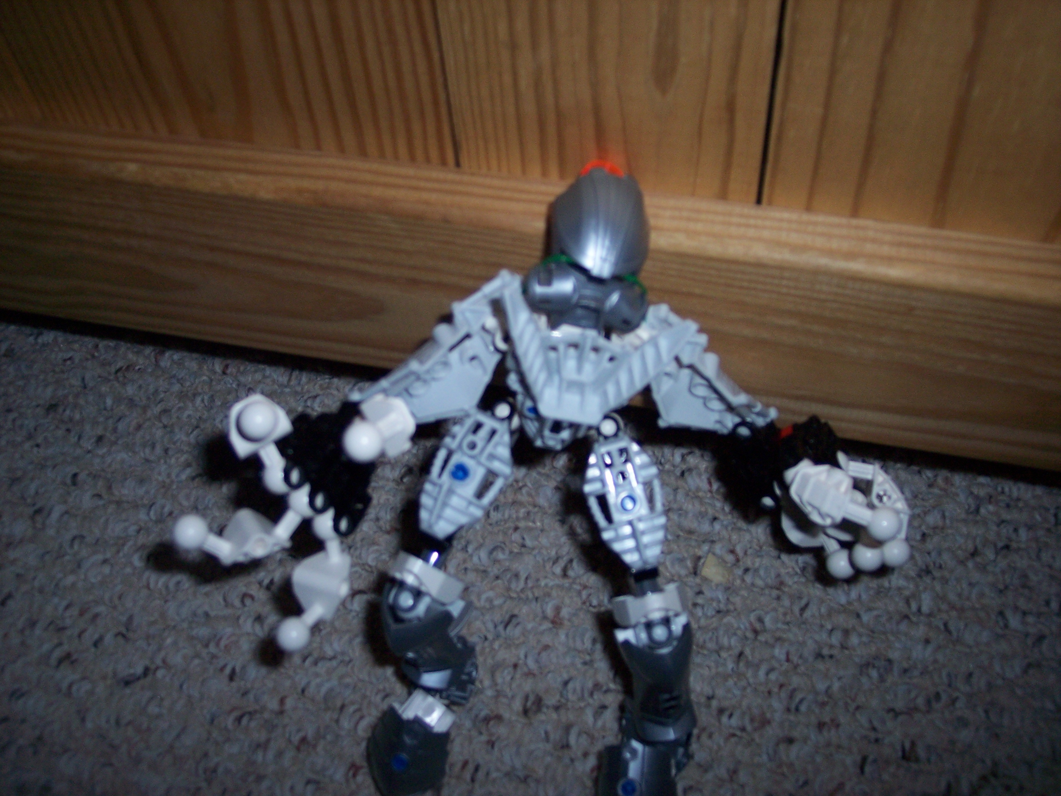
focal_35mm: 39
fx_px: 1195
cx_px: 530
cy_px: 398
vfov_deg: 36.8
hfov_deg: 47.9
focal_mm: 8
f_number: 2.8
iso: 100
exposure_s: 1/60
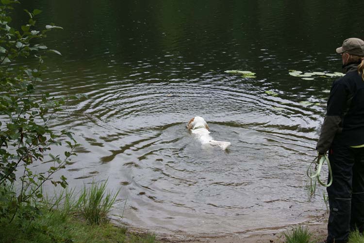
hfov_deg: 27.0
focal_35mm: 75
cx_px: 182
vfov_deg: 18.2
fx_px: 758
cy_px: 122
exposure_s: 1/80
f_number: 6.3
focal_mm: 50
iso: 100
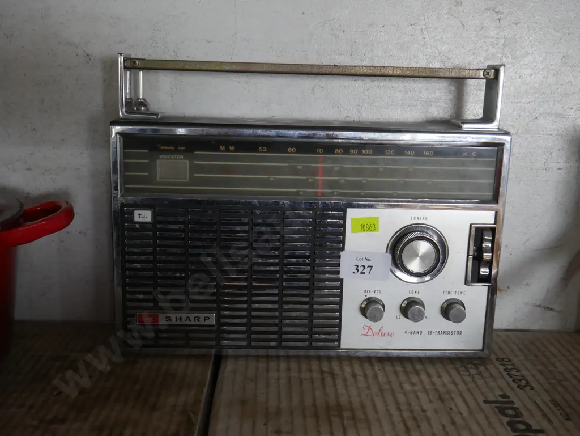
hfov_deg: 46.8
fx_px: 671
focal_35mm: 40
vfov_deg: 36.0
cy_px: 218
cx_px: 290
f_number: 4.4
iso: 1000
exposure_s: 1/60
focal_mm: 20
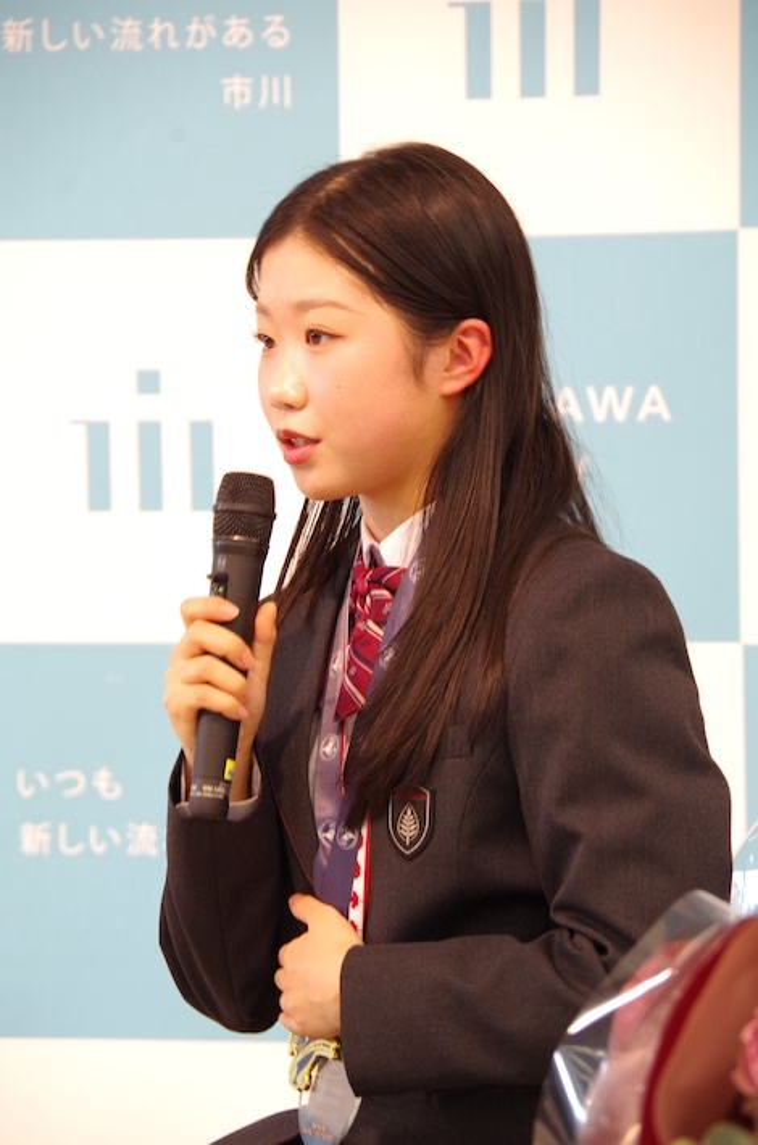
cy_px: 572
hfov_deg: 7.9
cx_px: 379
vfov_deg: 12.0
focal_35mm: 172
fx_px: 5459
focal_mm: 115
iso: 800
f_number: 5.6
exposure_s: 1/25
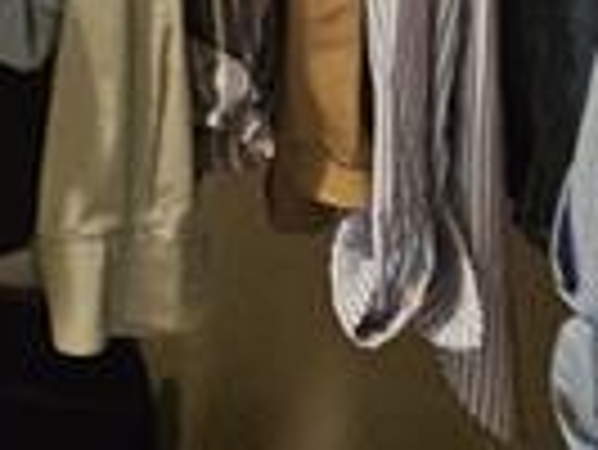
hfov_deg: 22.9
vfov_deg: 11.6
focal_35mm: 78
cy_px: -864
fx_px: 1349
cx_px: -121
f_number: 2.2
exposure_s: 1/30
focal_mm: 2.2
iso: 500
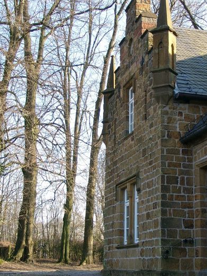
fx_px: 551
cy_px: 140
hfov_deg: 21.2
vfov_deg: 28.2
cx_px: 142
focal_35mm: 69
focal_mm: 9.29
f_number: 4
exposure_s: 1/158
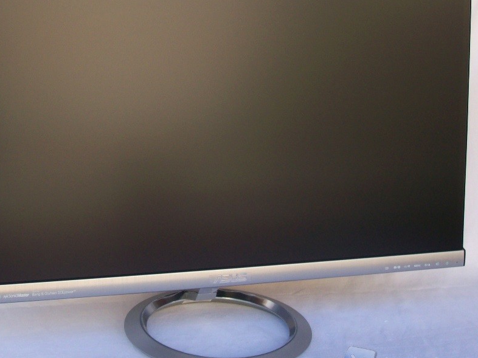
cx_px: 199
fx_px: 1008
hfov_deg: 26.6
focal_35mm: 73
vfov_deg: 20.1
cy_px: 151
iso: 80
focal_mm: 9.4
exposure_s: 1/157
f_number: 3.4
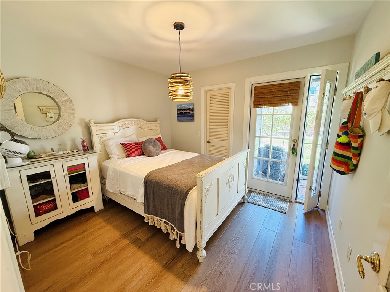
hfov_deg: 102.1
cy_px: 146
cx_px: 195
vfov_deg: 85.7
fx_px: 158
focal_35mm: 14
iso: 200
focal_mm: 2.22
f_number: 2.2
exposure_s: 1/60
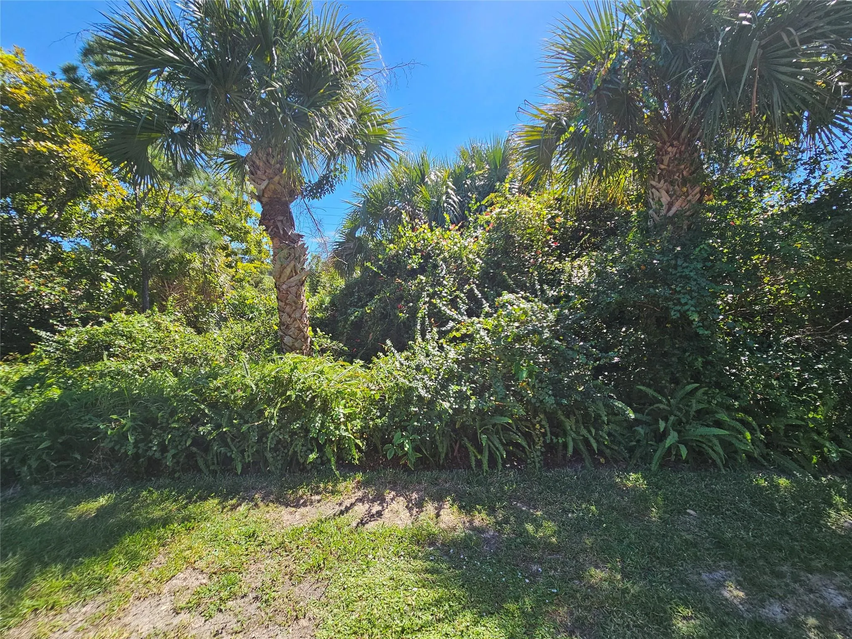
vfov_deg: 89.9
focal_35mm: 13
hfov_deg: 106.2
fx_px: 320
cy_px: 320
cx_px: 426
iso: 50
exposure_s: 1/786
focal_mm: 2.2
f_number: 2.2
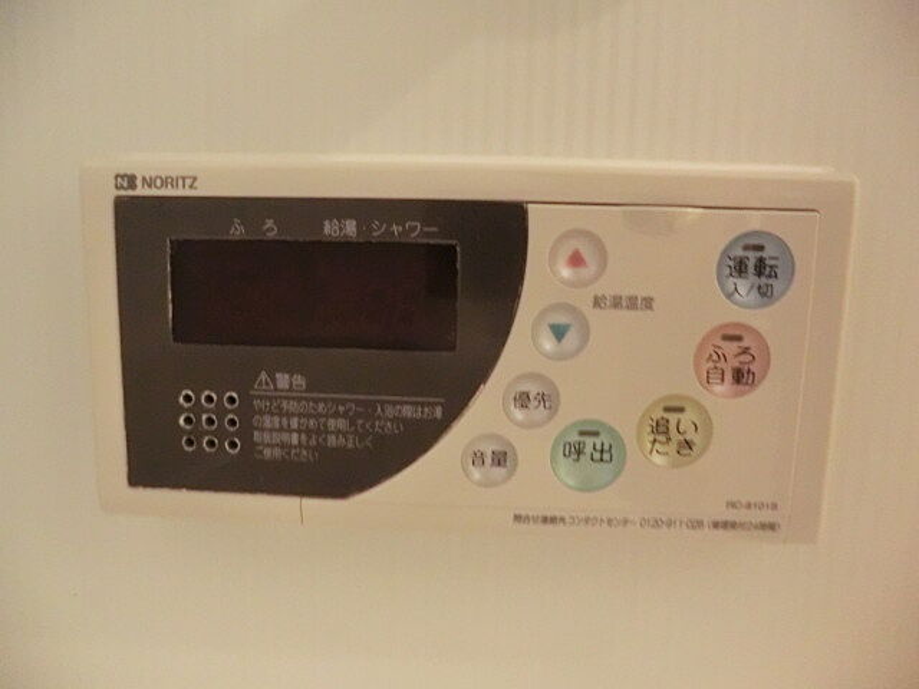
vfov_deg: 56.8
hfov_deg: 71.6
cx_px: 460
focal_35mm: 24
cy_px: 344
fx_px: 637
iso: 800
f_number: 3.2
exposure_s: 1/25
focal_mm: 4.3
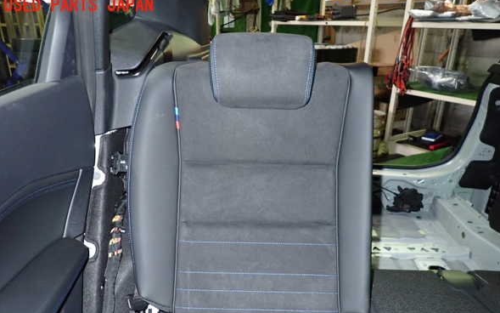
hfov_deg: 68.4
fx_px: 368
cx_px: 254
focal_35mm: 27
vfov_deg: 45.8
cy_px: 186
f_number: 5.6
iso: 800
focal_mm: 4.5
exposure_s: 1/30
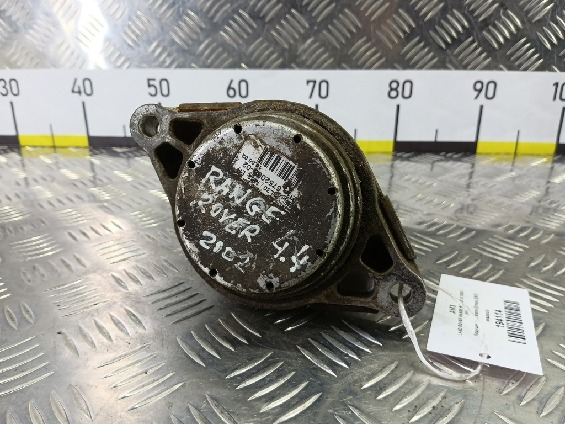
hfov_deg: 73.9
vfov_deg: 58.9
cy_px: 212
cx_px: 282
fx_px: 375
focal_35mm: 23
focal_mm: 4.11
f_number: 1.6
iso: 129
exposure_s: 1/50
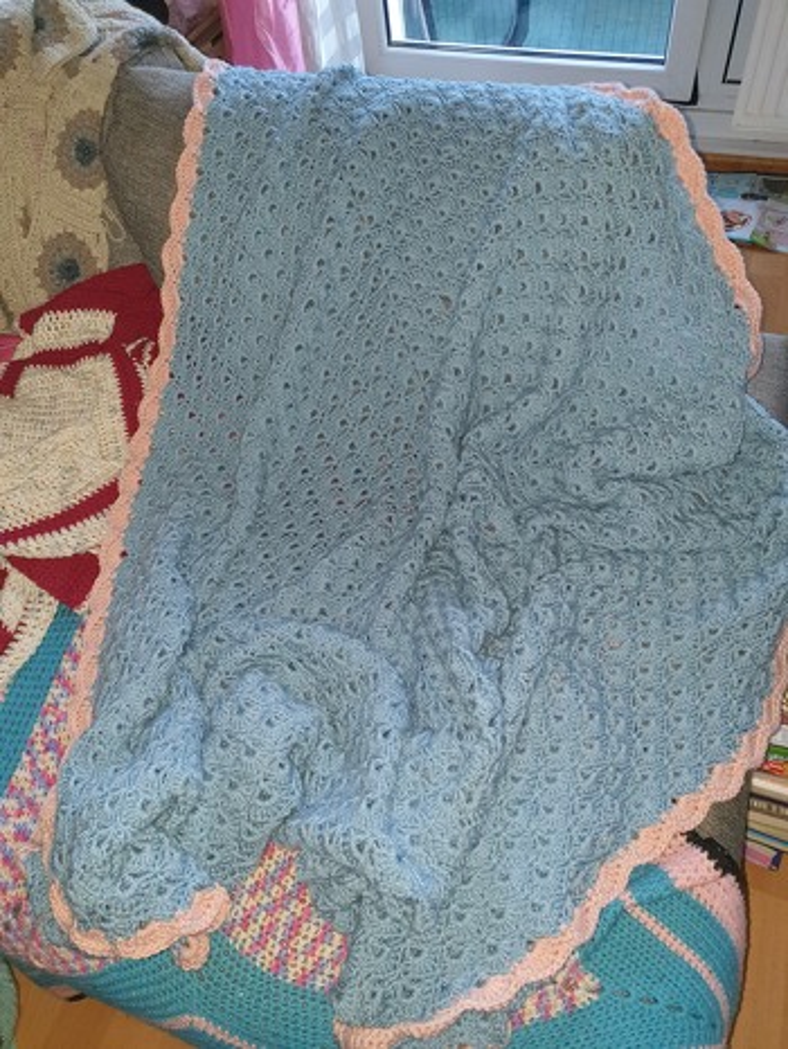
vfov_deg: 67.3
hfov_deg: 53.1
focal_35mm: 26
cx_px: 394
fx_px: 788
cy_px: 524
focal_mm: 4.3
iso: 80
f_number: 1.5
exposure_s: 1/40
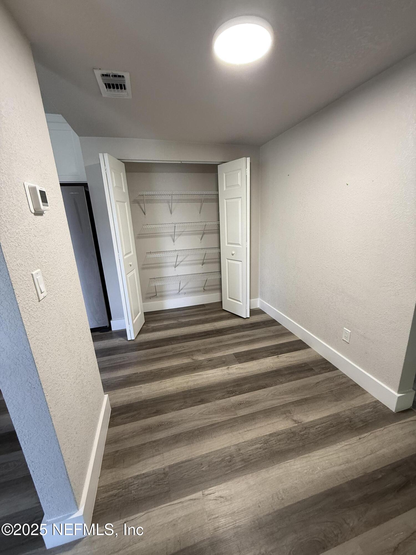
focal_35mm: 14
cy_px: 278
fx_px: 224
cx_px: 208
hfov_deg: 85.7
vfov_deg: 102.1
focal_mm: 2.22
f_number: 2.2
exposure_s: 1/60
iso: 200
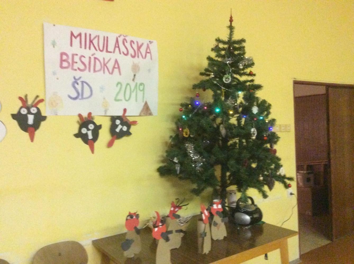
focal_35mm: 32
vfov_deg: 44.0
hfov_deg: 56.9
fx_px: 327
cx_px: 177
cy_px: 132
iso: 640
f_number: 2.4
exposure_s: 1/17
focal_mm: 3.3
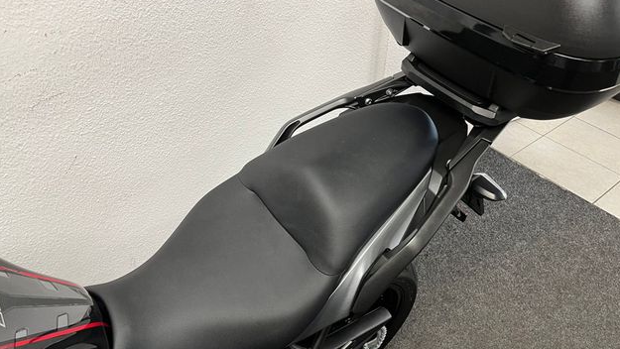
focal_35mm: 29
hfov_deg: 66.0
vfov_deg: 40.2
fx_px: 477
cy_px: 182
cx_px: 314
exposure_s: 1/50
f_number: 1.6
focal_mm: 5.1
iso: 100
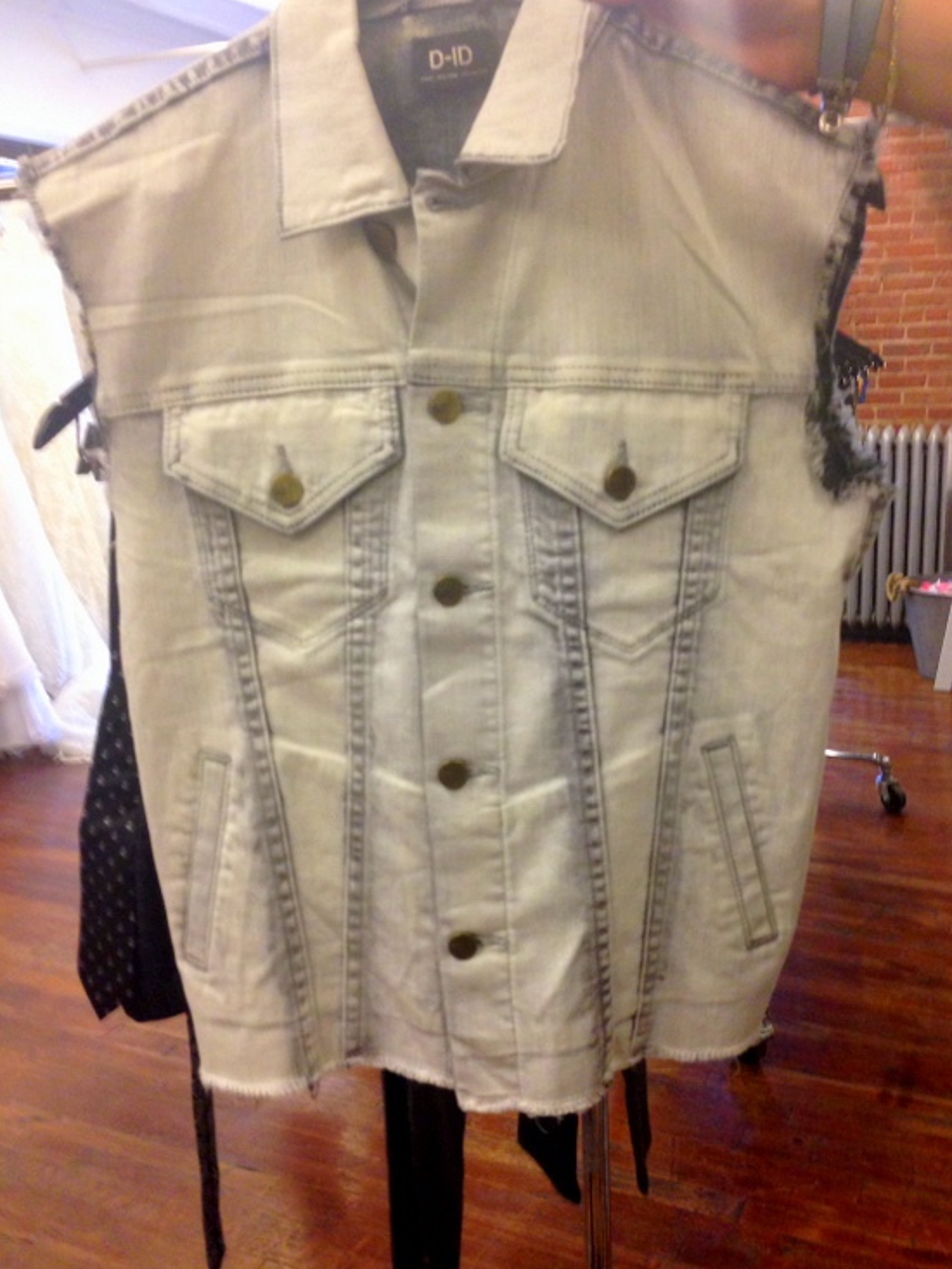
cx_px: 516
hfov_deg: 39.6
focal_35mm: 36
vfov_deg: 51.3
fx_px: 1320
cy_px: 646
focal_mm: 4.12
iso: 160
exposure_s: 1/20
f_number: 2.4
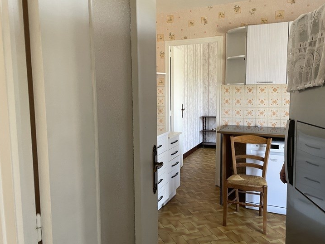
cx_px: 163
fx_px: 272
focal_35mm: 29
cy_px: 122
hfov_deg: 61.7
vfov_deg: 48.2
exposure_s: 1/72
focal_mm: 4.2
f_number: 1.6
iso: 125
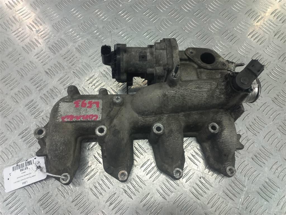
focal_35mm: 25
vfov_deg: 54.9
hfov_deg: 69.4
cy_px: 108
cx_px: 143
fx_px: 207
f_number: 1.8
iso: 64
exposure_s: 1/50
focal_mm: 4.6
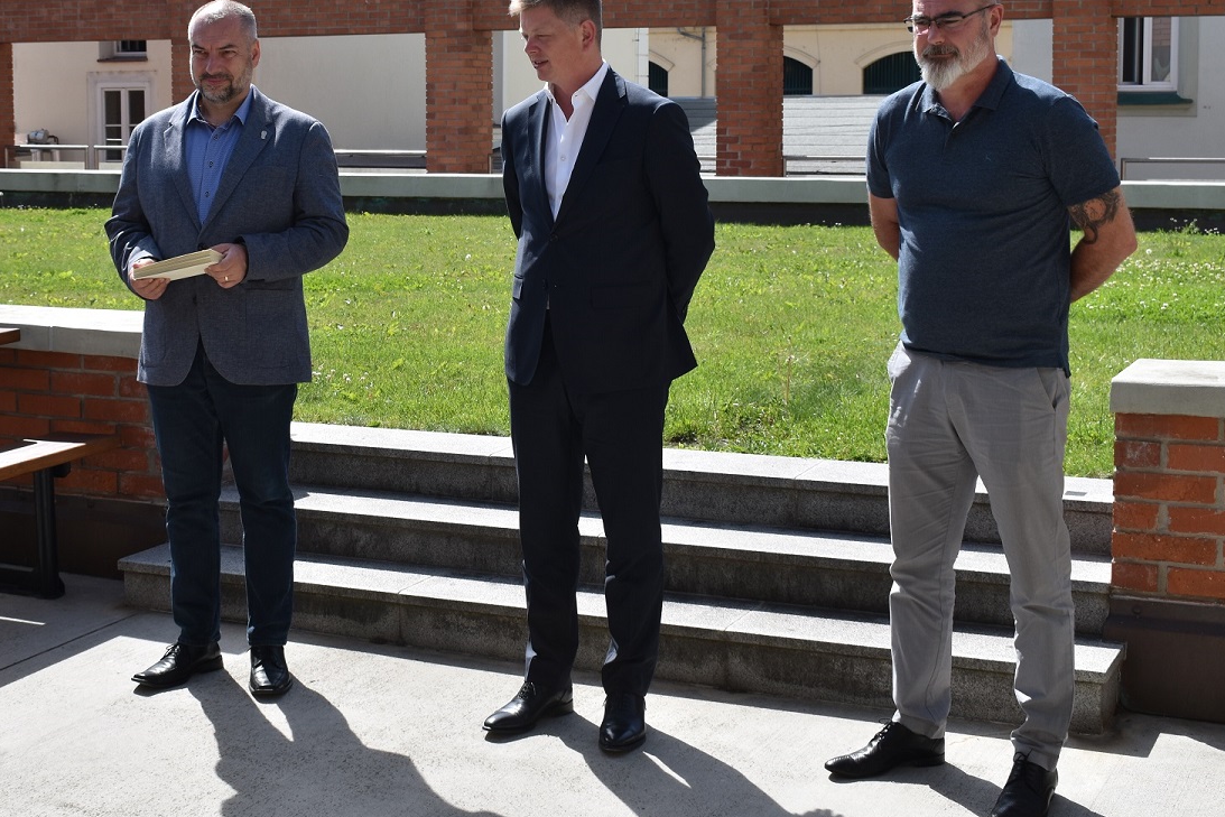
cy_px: 273
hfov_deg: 33.3
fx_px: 2031
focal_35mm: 60
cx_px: 424
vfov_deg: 22.6
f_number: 9
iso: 200
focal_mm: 29
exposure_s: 1/320
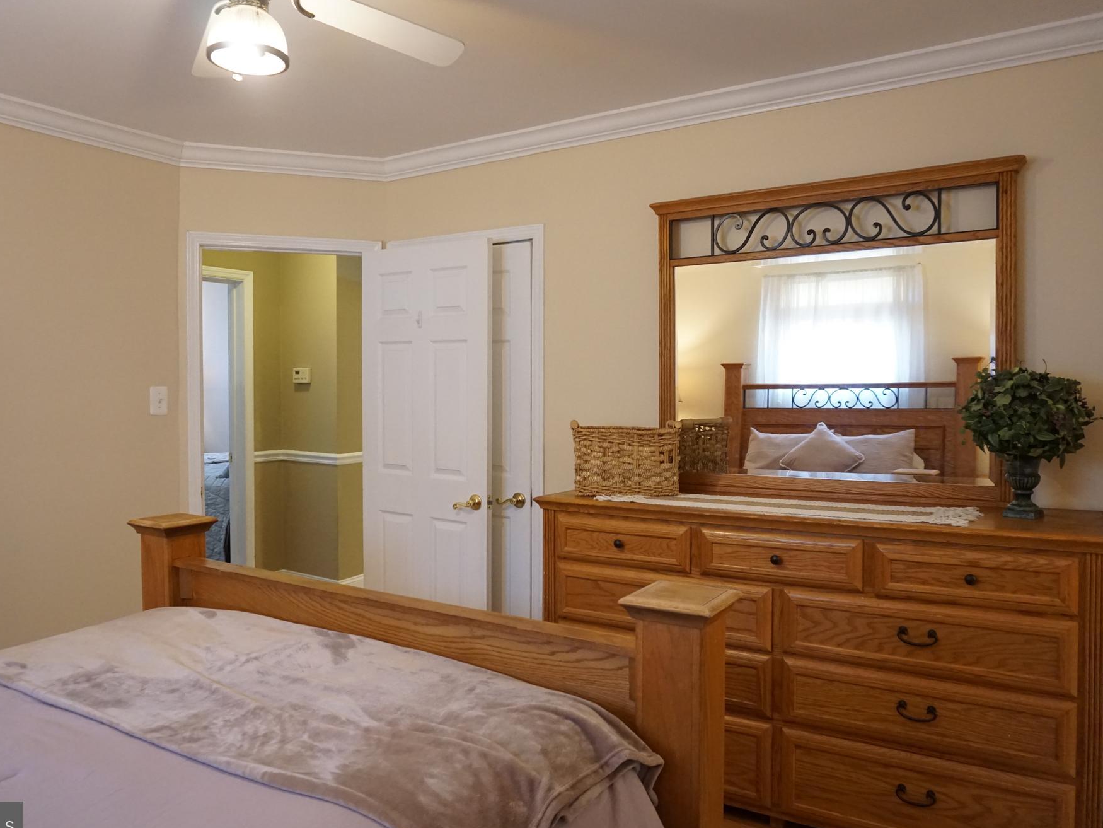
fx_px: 860
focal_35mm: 27
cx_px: 529
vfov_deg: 51.4
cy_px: 417
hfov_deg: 65.3
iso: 2500
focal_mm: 16
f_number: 3.5
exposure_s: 1/160
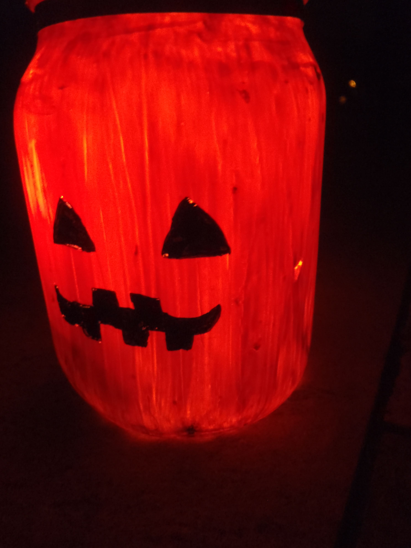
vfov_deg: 63.4
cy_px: 274
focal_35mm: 28
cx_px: 206
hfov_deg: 49.7
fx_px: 443
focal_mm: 5
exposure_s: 1/4
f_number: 3.5
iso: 320
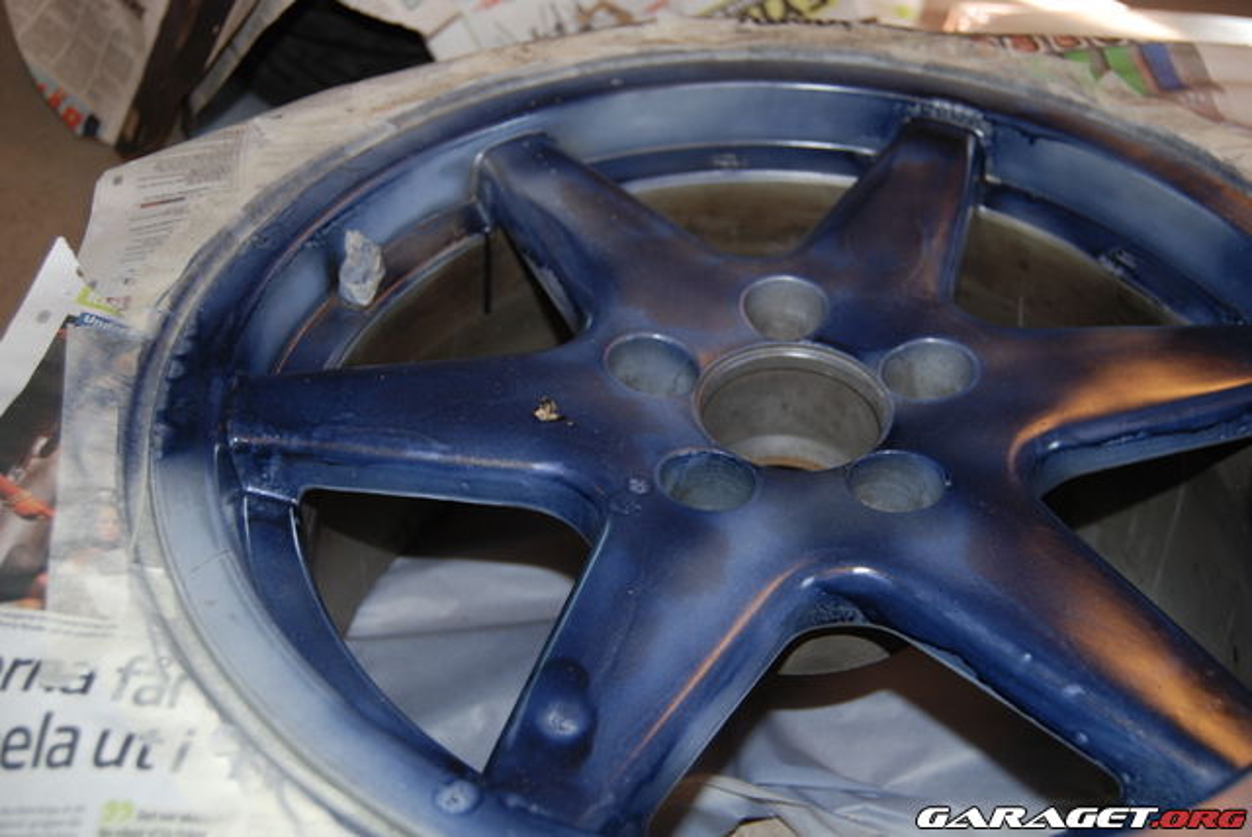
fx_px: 1358
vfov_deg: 34.3
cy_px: 418
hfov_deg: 49.5
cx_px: 626
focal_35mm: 39
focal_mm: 26
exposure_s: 1/60
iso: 200
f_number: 4
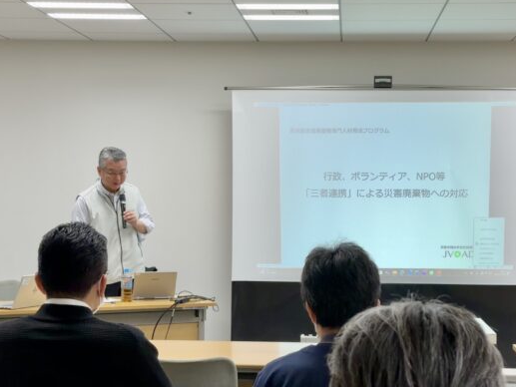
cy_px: 234
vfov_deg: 22.6
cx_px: 297
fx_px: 969
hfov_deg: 29.8
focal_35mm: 65
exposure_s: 1/109
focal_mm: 6.76
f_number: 1.78
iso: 100
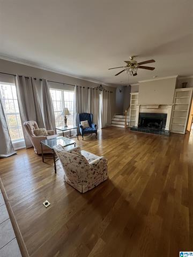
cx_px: 96
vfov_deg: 106.2
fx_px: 97
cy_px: 128
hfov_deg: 89.9
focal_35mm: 13
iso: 320
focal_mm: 1.57
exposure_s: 1/60
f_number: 1.8
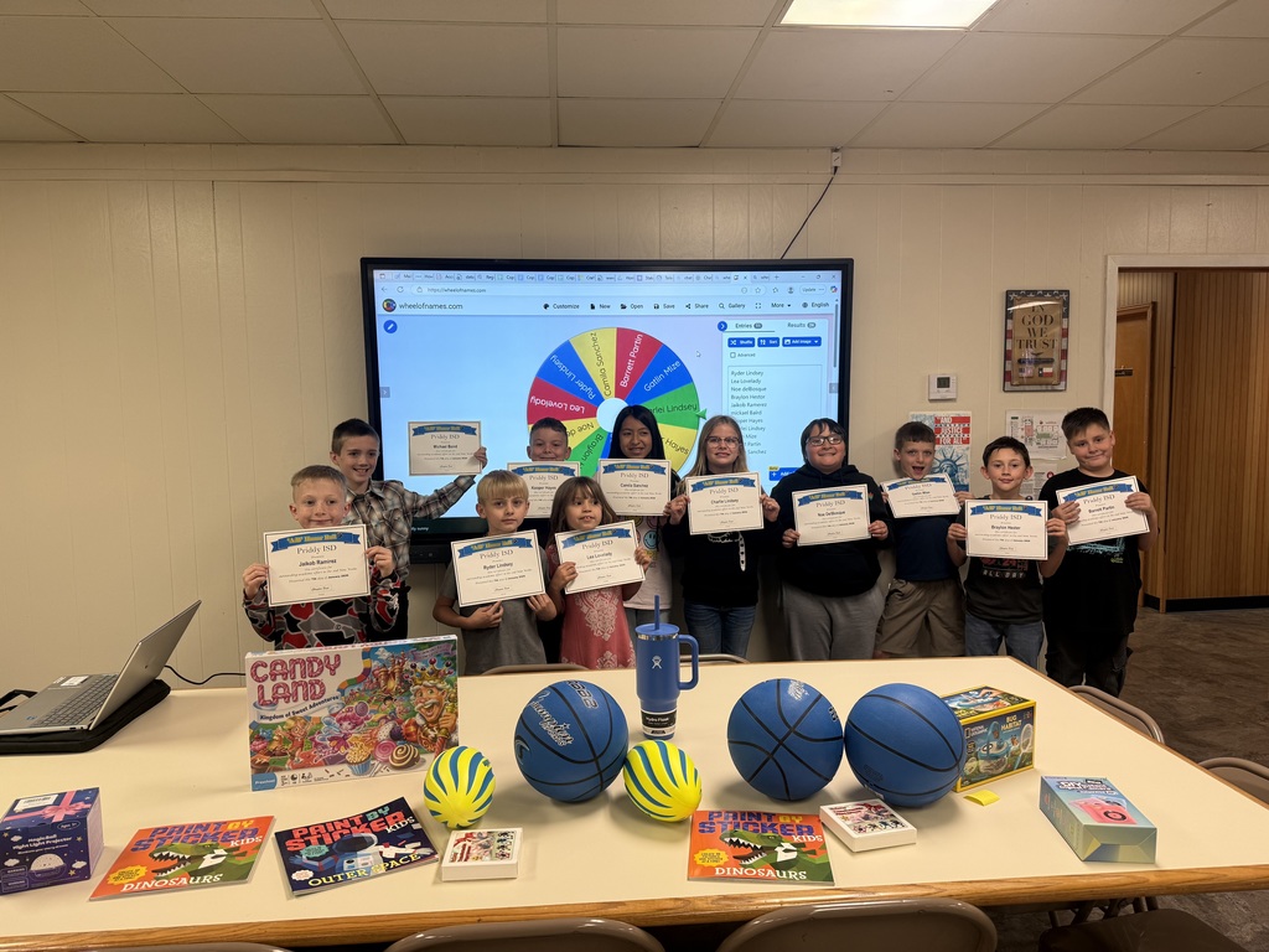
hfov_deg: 71.6
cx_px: 634
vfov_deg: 56.8
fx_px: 880
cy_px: 476
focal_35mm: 24
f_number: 1.78
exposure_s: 1/120
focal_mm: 6.76
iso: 100
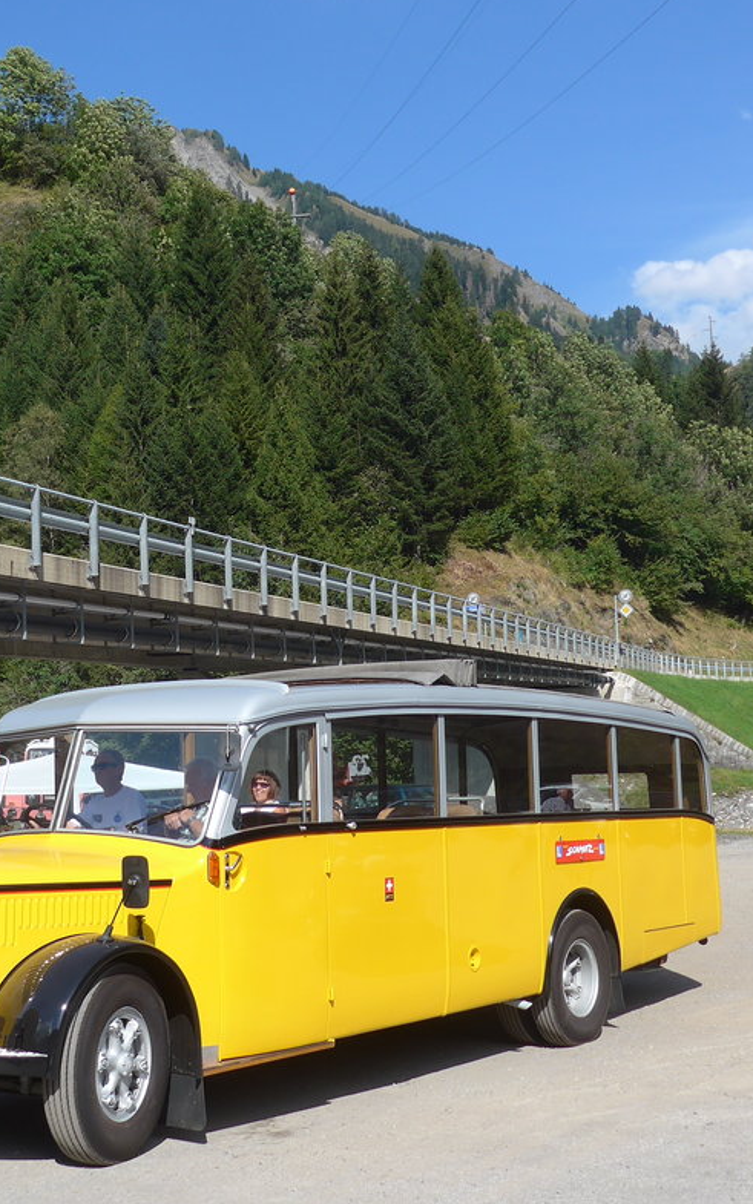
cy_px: 583
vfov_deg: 42.6
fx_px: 1542
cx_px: 176
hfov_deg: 27.0
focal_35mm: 47
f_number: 2.8
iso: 80
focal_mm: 6
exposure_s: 1/1300
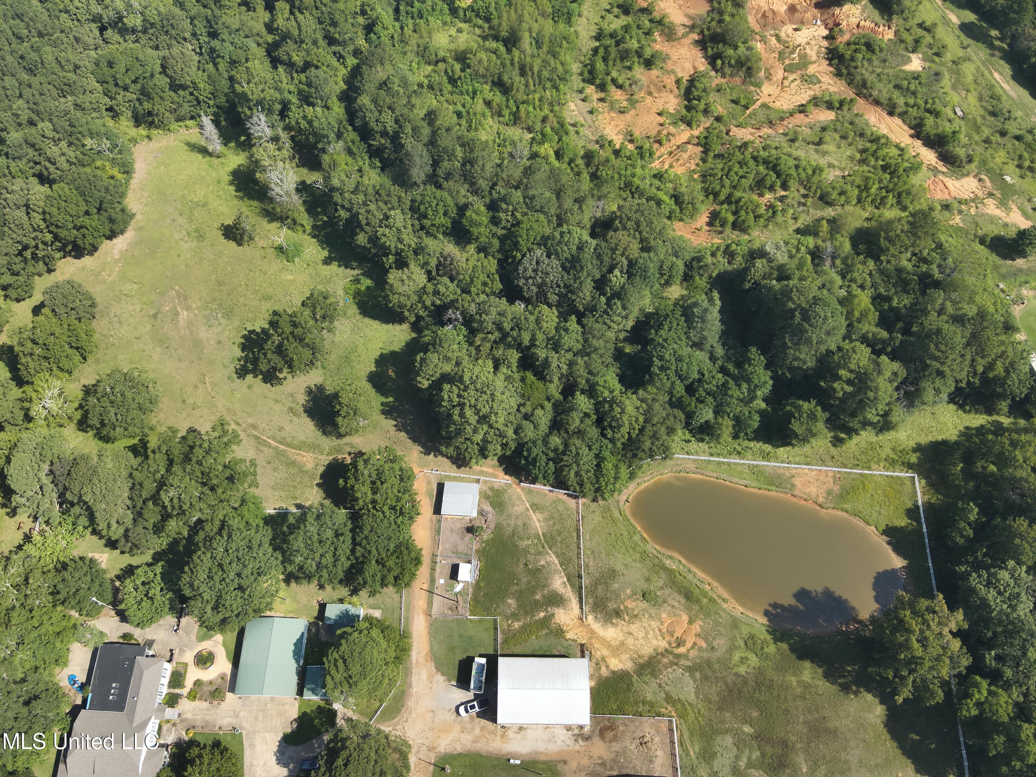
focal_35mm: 24
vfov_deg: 56.8
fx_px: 718
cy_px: 388
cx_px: 518
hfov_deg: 71.6
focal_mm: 4.4
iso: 100
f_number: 2.8
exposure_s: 1/640
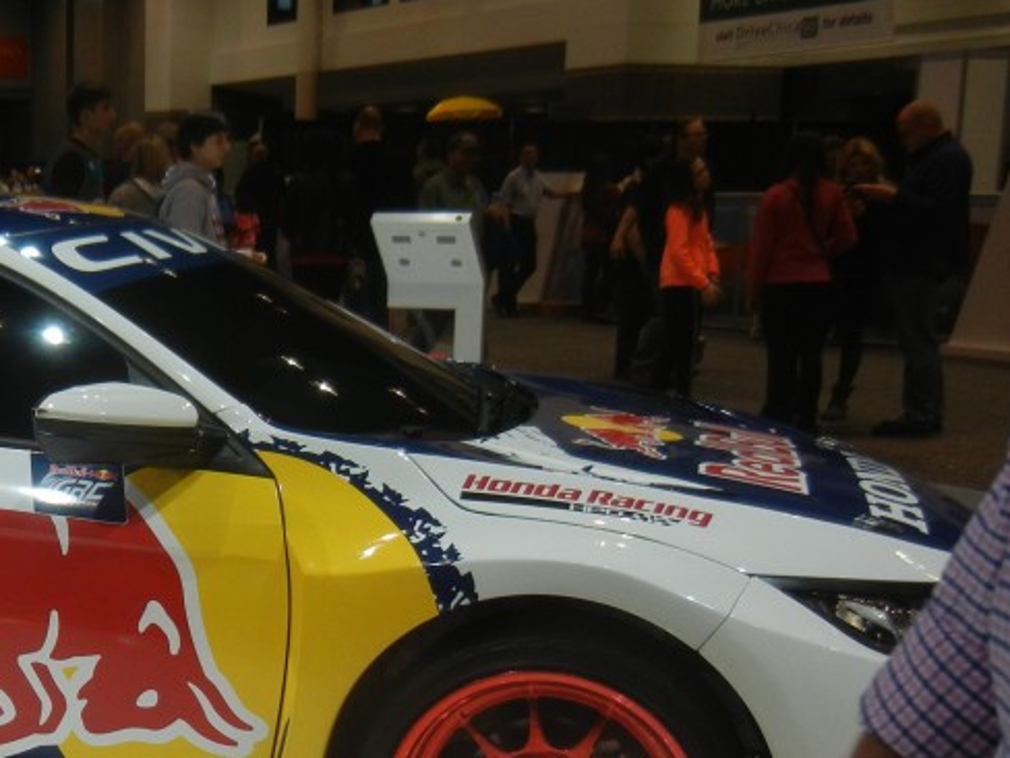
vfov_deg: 23.1
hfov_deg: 28.7
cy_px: 559
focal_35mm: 63
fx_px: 1838
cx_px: -8
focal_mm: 5.4
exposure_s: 1/250
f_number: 3.5
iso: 204
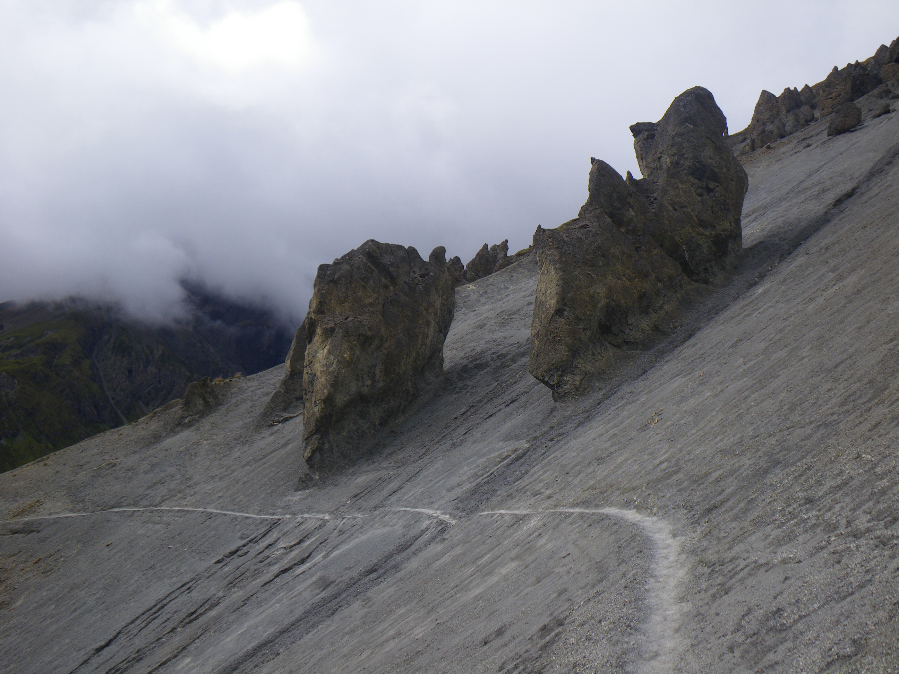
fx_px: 727
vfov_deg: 49.7
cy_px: 337
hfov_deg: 63.4
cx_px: 450
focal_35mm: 28
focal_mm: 5
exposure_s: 1/320
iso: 50
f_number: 4.2
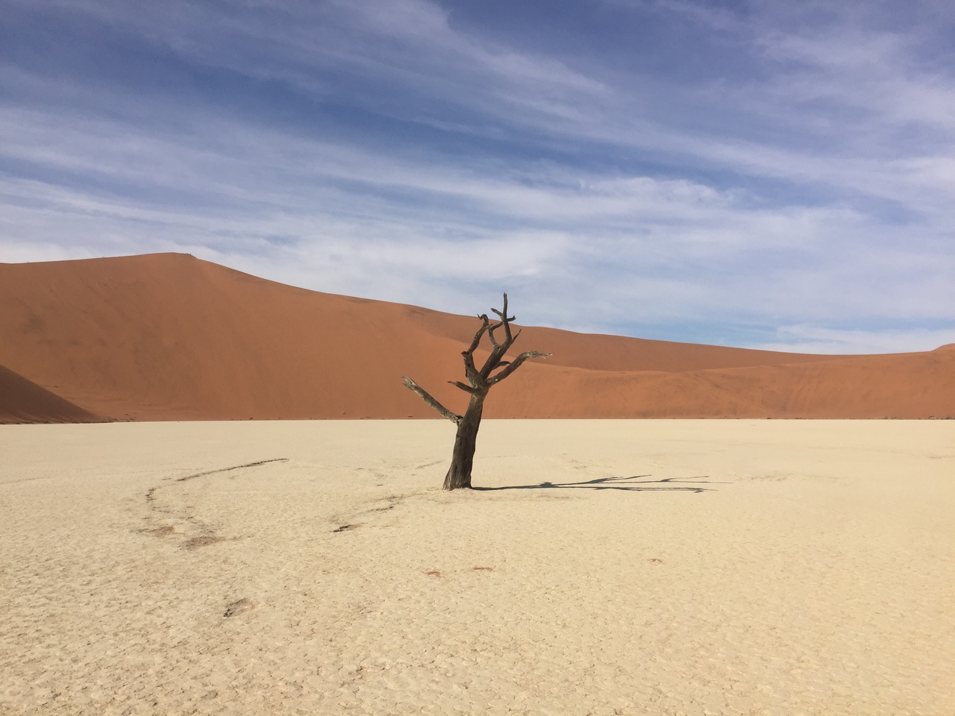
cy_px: 358
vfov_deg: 48.2
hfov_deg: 61.7
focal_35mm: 29
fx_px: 800
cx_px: 478
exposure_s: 1/3968
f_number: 2.2
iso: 32
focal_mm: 4.15
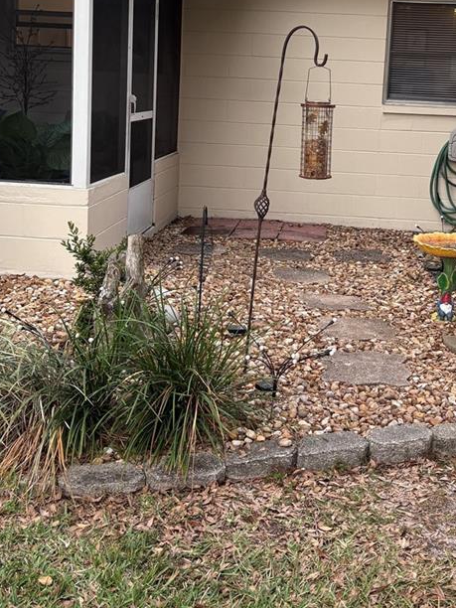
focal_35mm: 51
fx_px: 896
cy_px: 171
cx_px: 304
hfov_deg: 28.4
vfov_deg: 36.8
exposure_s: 1/152
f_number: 1.6
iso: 100
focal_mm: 5.96
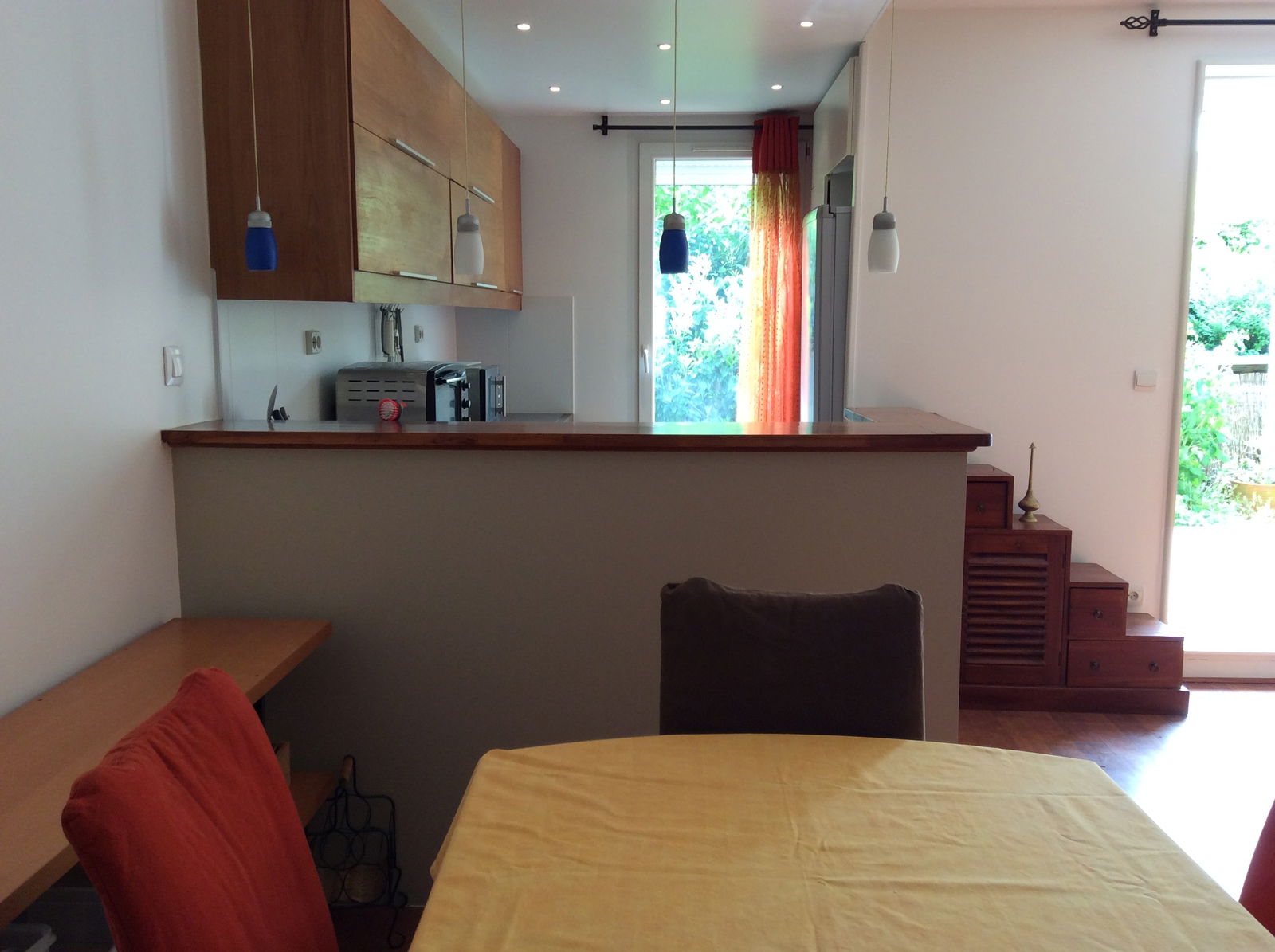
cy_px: 476
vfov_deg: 44.1
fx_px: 1177
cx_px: 638
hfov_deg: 56.9
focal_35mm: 32
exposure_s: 1/25
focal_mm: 3.3
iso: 50
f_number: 2.4
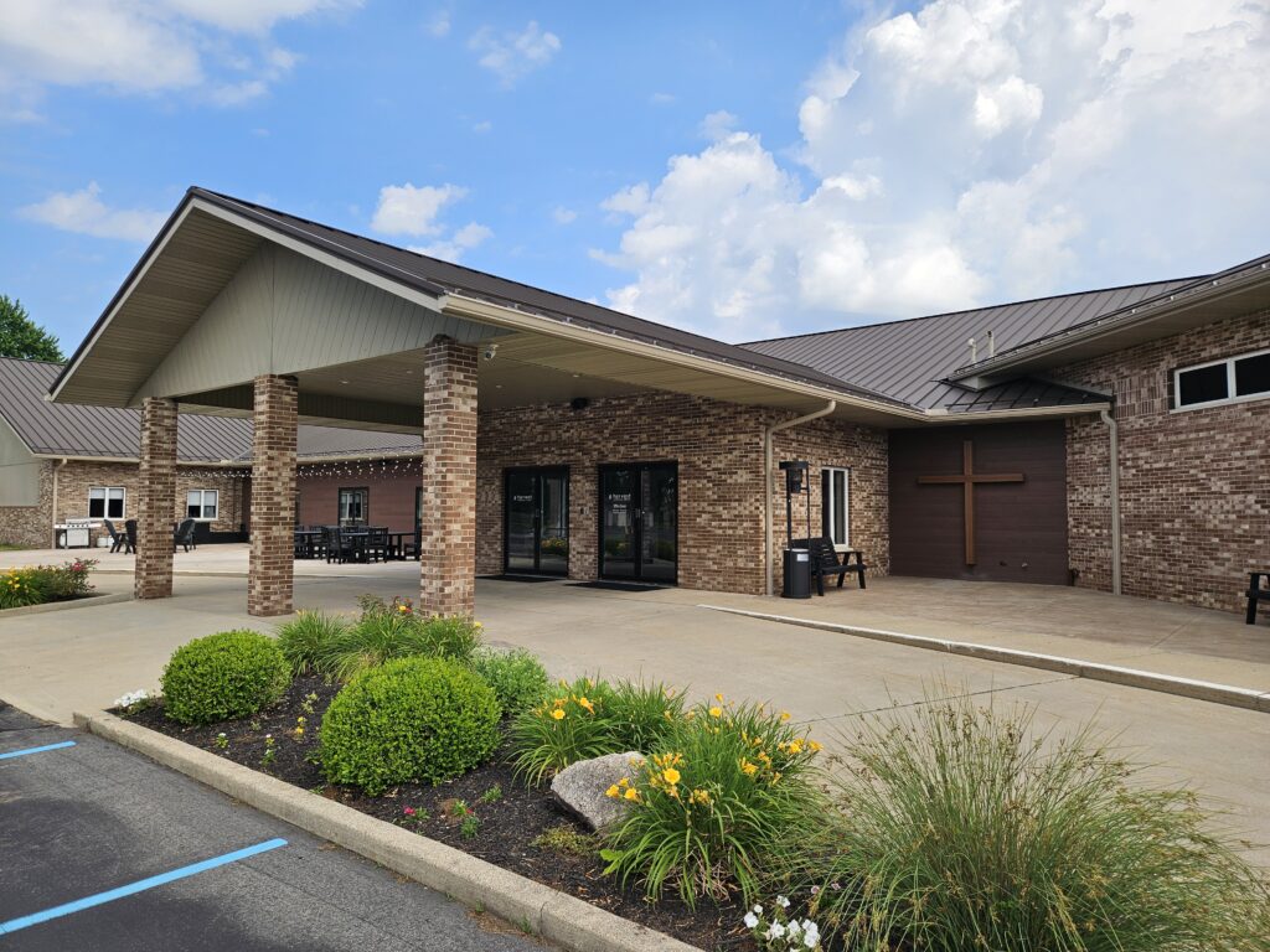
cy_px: 476
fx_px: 844
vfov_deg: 58.9
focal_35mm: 23
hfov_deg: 73.9
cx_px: 635
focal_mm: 5.4
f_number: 1.8
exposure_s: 1/1789
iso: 25
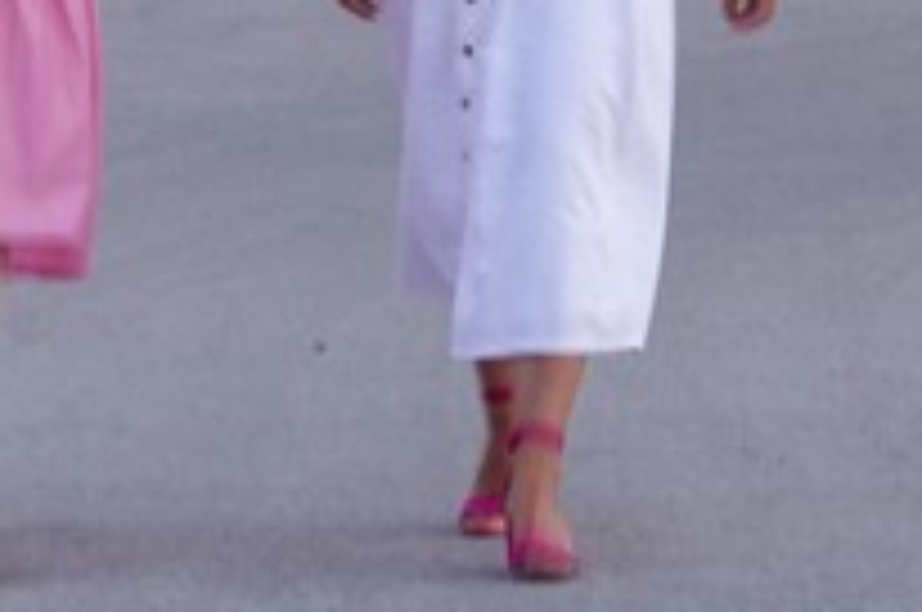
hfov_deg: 4.5
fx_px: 11788
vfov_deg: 3.0
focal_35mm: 461
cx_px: -247
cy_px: -223
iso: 500
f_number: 4
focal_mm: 42.08
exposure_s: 1/15
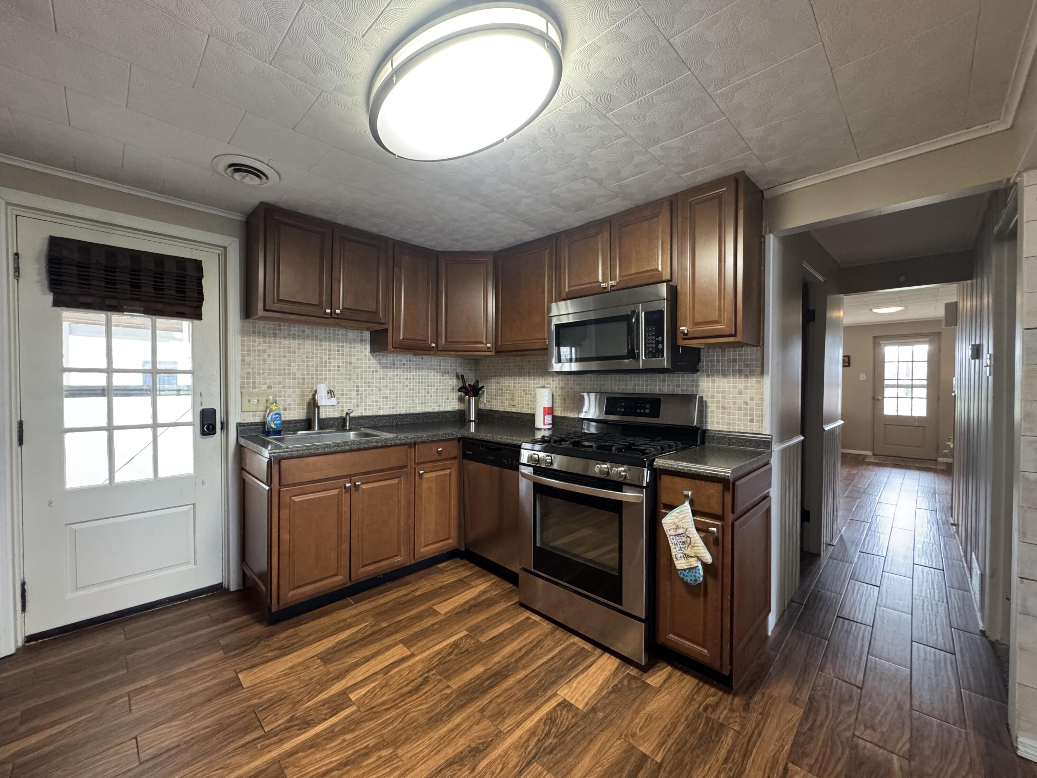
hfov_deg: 102.1
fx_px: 419
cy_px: 389
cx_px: 518
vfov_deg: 85.7
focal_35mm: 14
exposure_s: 1/60
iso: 640
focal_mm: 2.22
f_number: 2.2
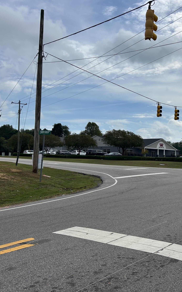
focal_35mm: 37
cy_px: 146
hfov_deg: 33.2
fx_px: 294
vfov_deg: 52.7
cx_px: 153
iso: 50
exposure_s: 1/10309
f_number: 1.5
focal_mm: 5.7
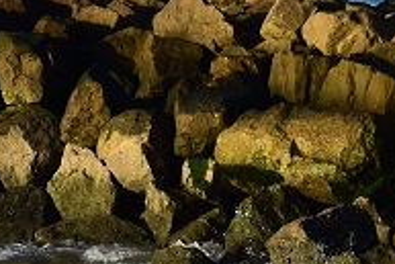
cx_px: -491
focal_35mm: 437
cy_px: -334
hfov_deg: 4.6
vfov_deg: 3.1
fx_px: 4794
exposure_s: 1/500
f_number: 11
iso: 400
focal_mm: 55
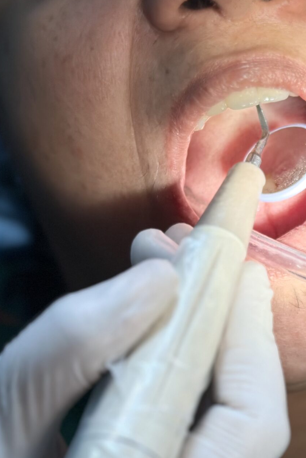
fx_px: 1287
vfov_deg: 20.1
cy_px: 333
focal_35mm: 101
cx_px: 274
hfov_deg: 13.4
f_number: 1.78
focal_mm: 6.86
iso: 80
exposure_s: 1/491
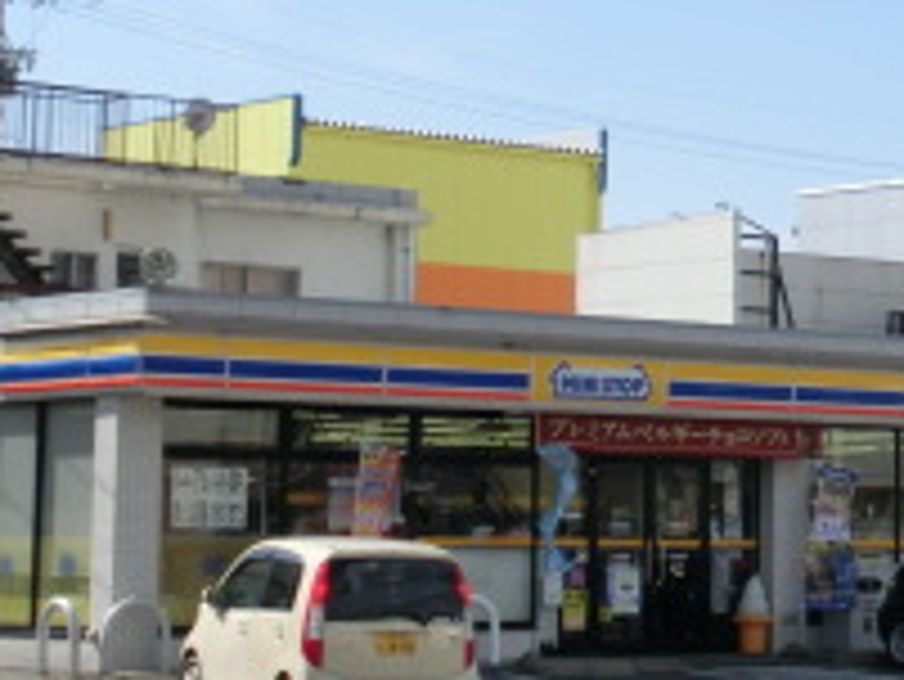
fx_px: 3162
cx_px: 967
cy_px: 176
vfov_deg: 12.2
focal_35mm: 121
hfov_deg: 15.9
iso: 80
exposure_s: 1/1000
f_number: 3.9
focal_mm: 6.67
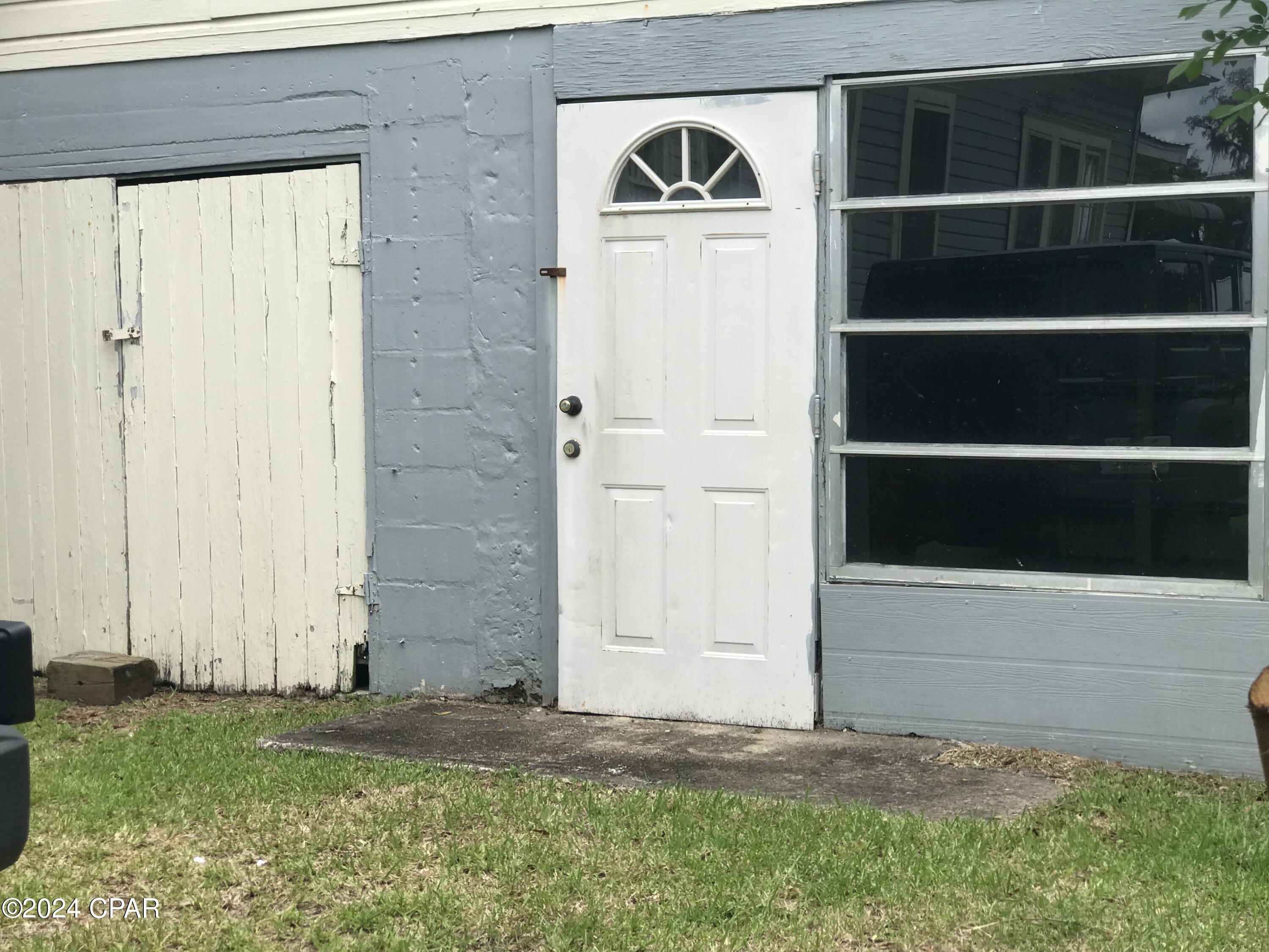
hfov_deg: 33.8
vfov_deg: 25.7
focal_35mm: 57
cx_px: 634
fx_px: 2090
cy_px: 476
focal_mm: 6.6
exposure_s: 1/451
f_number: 2.8
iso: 20
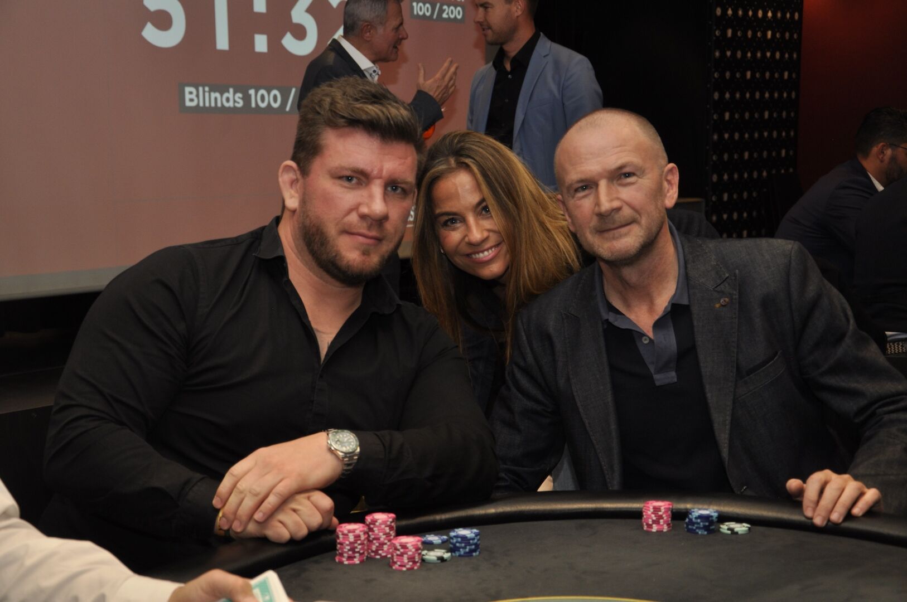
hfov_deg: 31.9
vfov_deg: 21.5
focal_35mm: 63
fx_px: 1585
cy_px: 301
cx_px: 454
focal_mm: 42
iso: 400
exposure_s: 1/60
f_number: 4.8
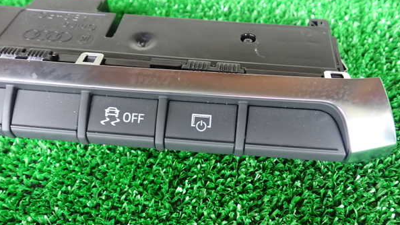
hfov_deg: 59.5
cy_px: 122
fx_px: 350
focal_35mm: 33
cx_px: 199
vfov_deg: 35.6
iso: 1250
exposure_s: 1/50
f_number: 2.3
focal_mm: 5.4
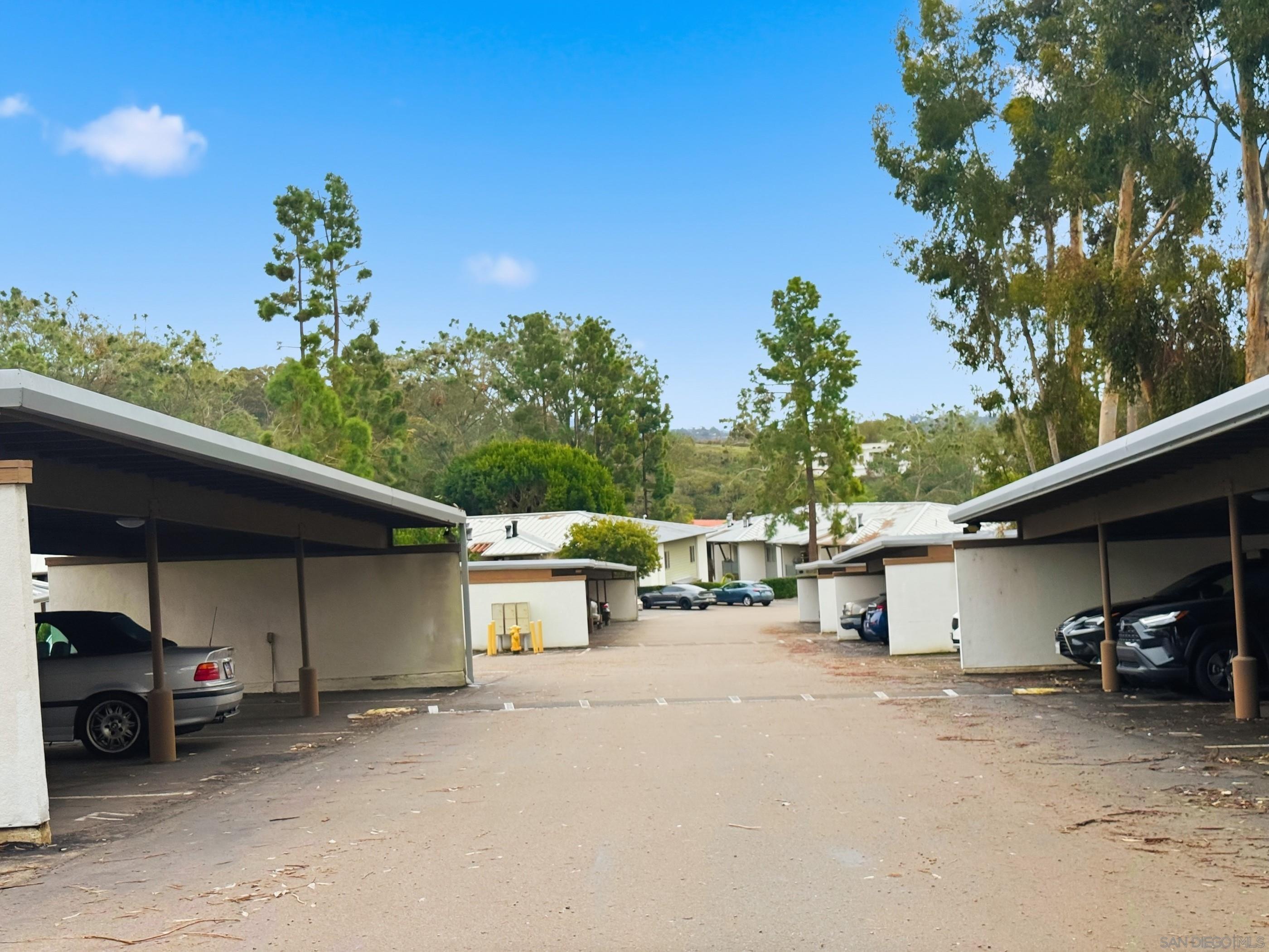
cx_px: 634
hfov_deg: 39.7
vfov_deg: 30.3
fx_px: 1760
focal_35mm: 48
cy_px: 476
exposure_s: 1/3425
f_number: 1.8
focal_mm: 6.8
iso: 64
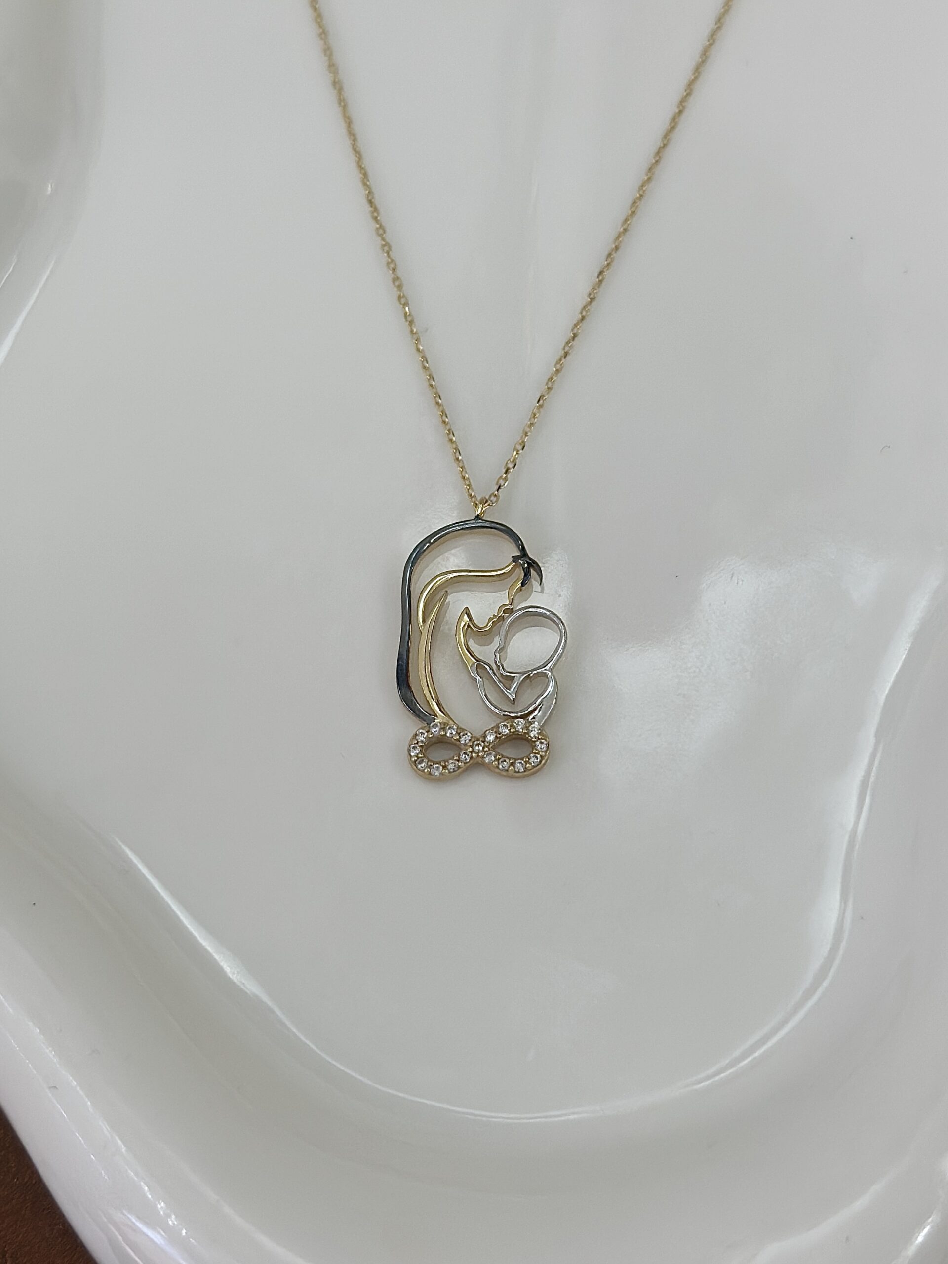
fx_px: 1753
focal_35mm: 48
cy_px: 632
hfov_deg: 30.3
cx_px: 474
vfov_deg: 39.7
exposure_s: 1/729
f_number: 1.78
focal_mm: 6.86
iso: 80
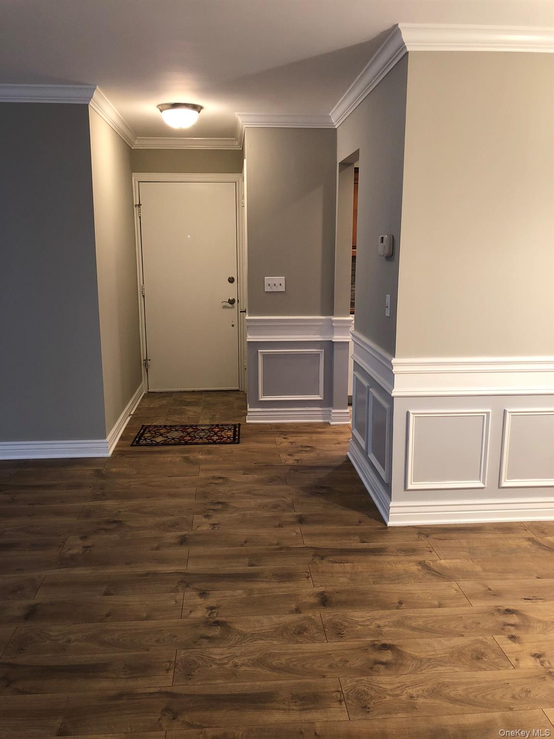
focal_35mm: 28
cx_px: 277
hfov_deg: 49.7
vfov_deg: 63.4
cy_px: 370
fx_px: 597
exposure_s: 1/17
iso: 40
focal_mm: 4
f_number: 1.8
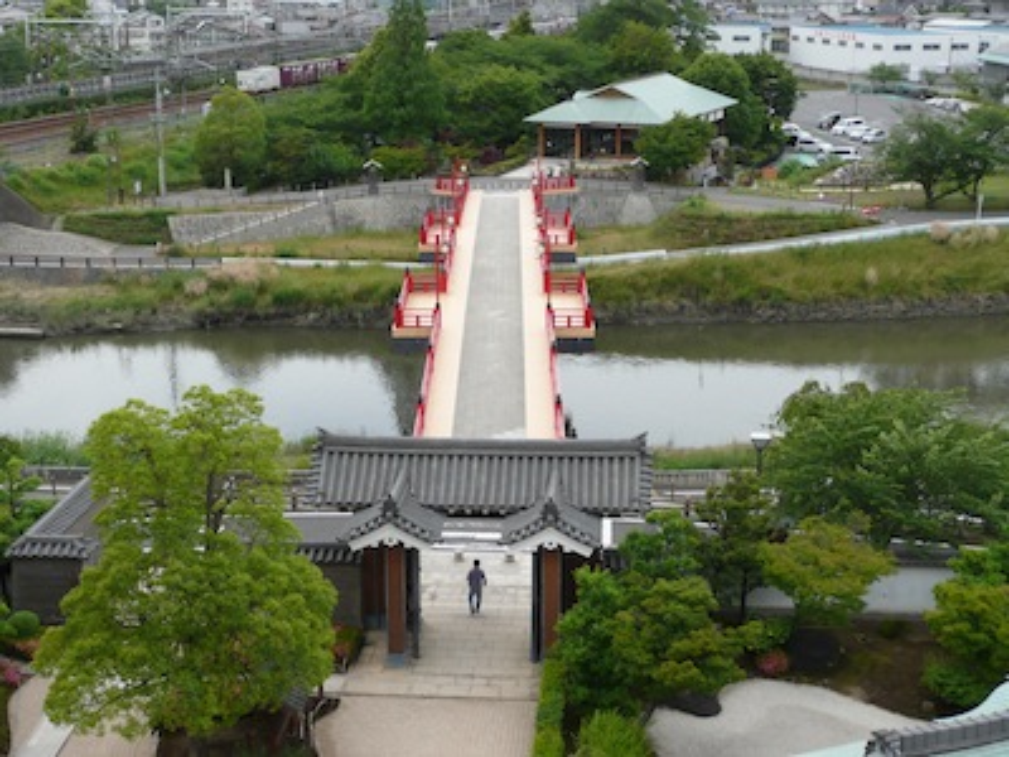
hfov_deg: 34.9
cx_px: 504
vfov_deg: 26.6
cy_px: 378
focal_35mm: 55
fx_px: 1603
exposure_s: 1/320
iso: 100
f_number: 4.3
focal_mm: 9.1
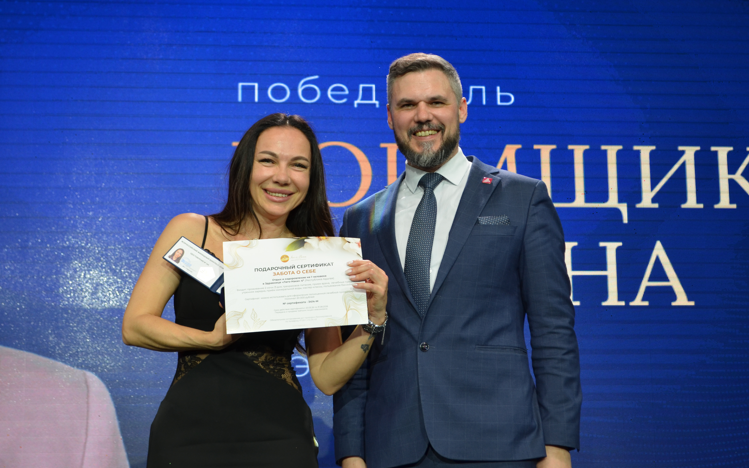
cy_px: 224
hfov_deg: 29.6
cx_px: 376
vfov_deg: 18.7
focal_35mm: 70
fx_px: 1419
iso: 400
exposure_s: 1/80
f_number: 5.3
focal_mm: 45
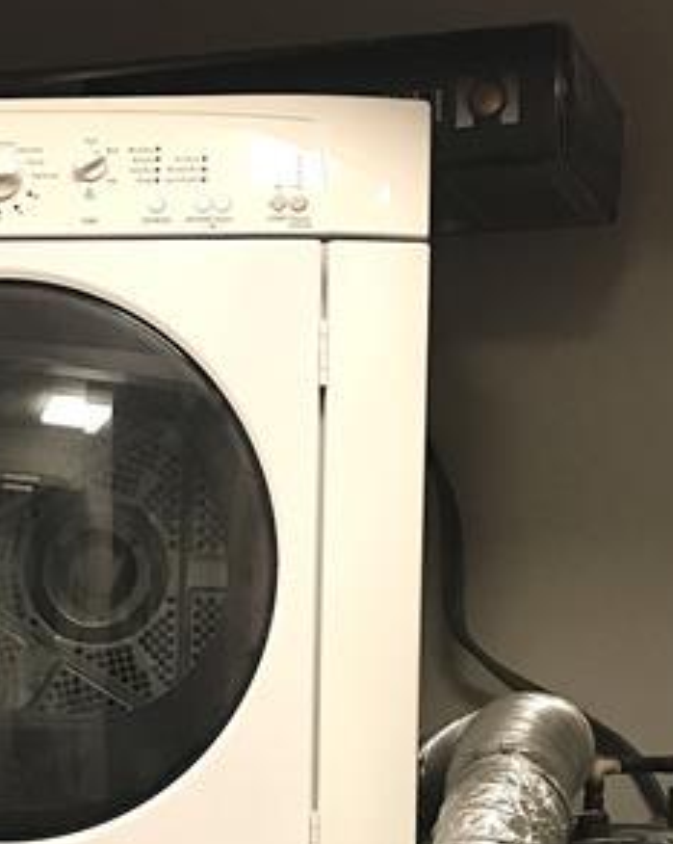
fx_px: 1795
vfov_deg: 25.5
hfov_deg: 21.0
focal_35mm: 72
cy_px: 772
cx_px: 159
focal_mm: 3.99
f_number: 1.8
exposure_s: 1/15
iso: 50
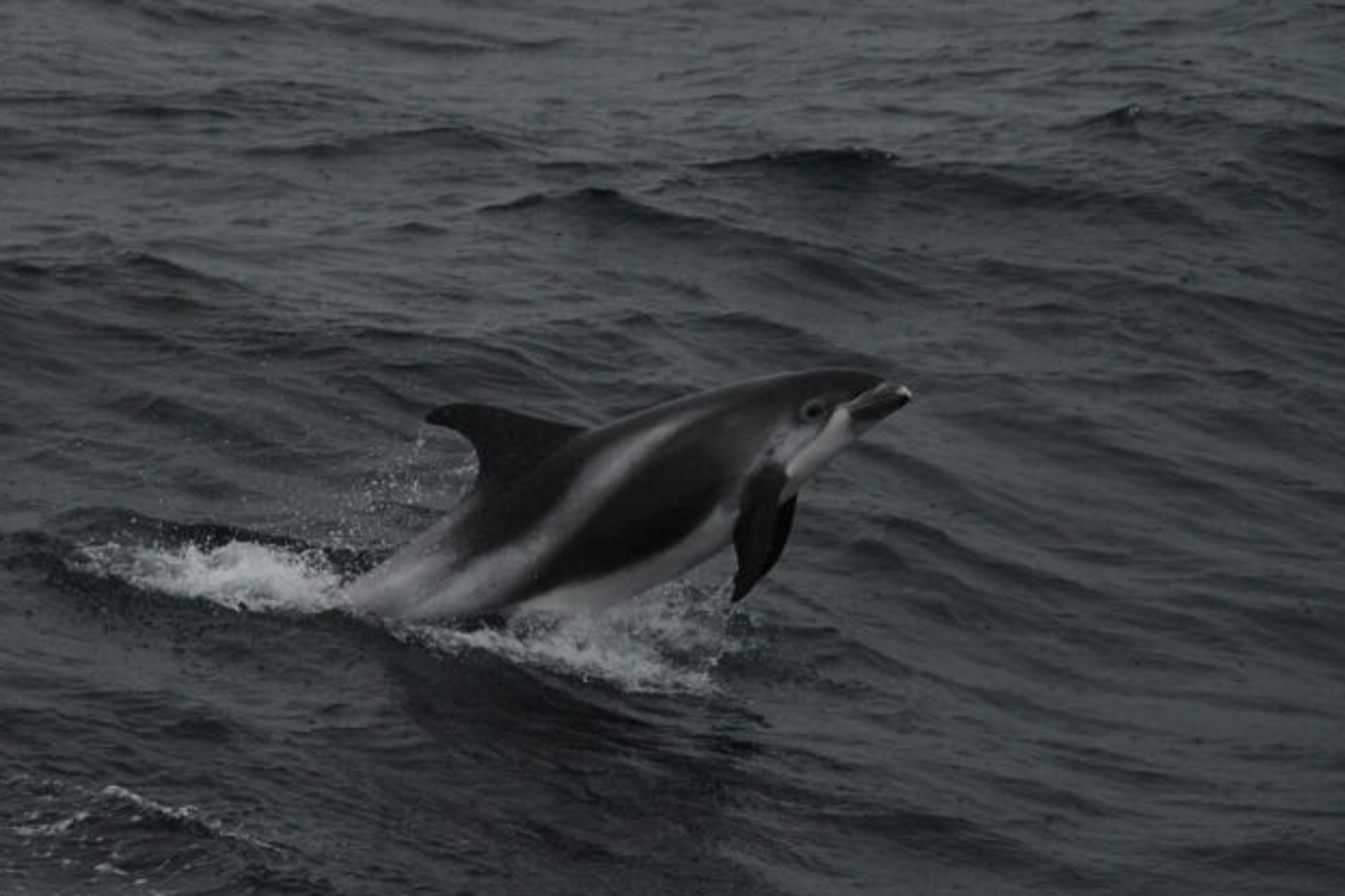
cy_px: 389
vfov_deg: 5.5
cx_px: 557
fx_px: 9323
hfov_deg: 8.3
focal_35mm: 250
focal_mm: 135
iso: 2000
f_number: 5.6
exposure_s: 1/2000
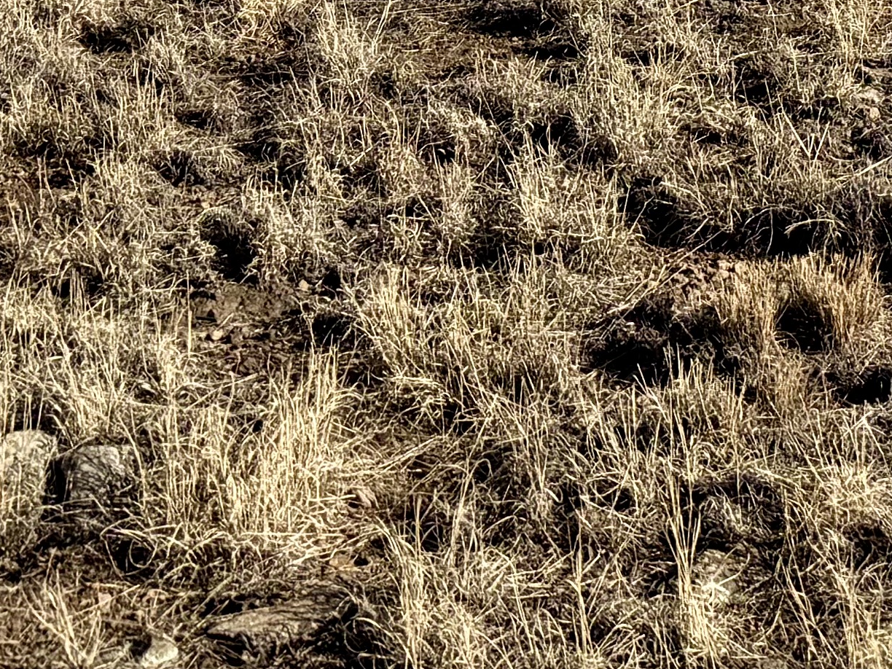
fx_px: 2886
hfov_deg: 16.8
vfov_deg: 11.3
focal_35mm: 112
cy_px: -872
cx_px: 1088
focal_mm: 6.76
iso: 80
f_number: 1.78
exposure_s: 1/6173
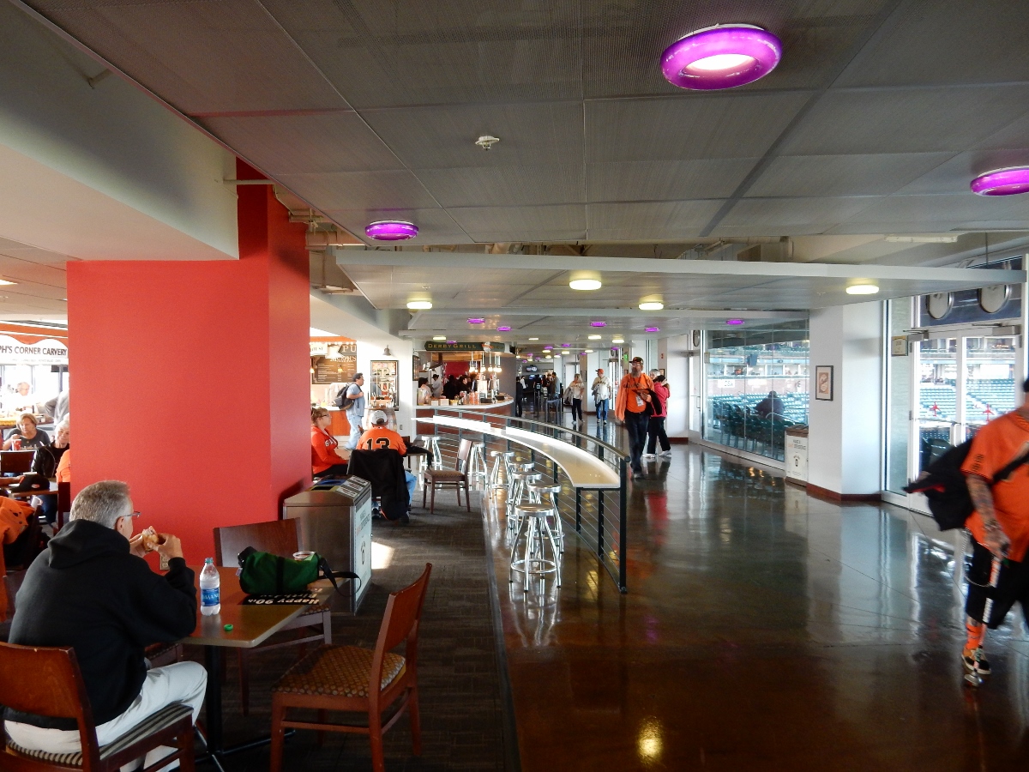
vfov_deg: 54.9
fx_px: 743
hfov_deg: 69.4
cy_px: 386
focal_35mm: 25
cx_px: 514
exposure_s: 1/30
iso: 280
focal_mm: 4.5
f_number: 3.7
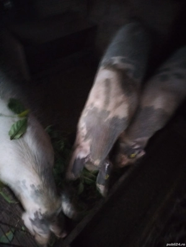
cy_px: 124
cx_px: 93
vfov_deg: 71.6
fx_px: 172
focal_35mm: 24
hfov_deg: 56.8
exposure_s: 1/10
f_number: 1.7
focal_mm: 5.31
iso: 12800
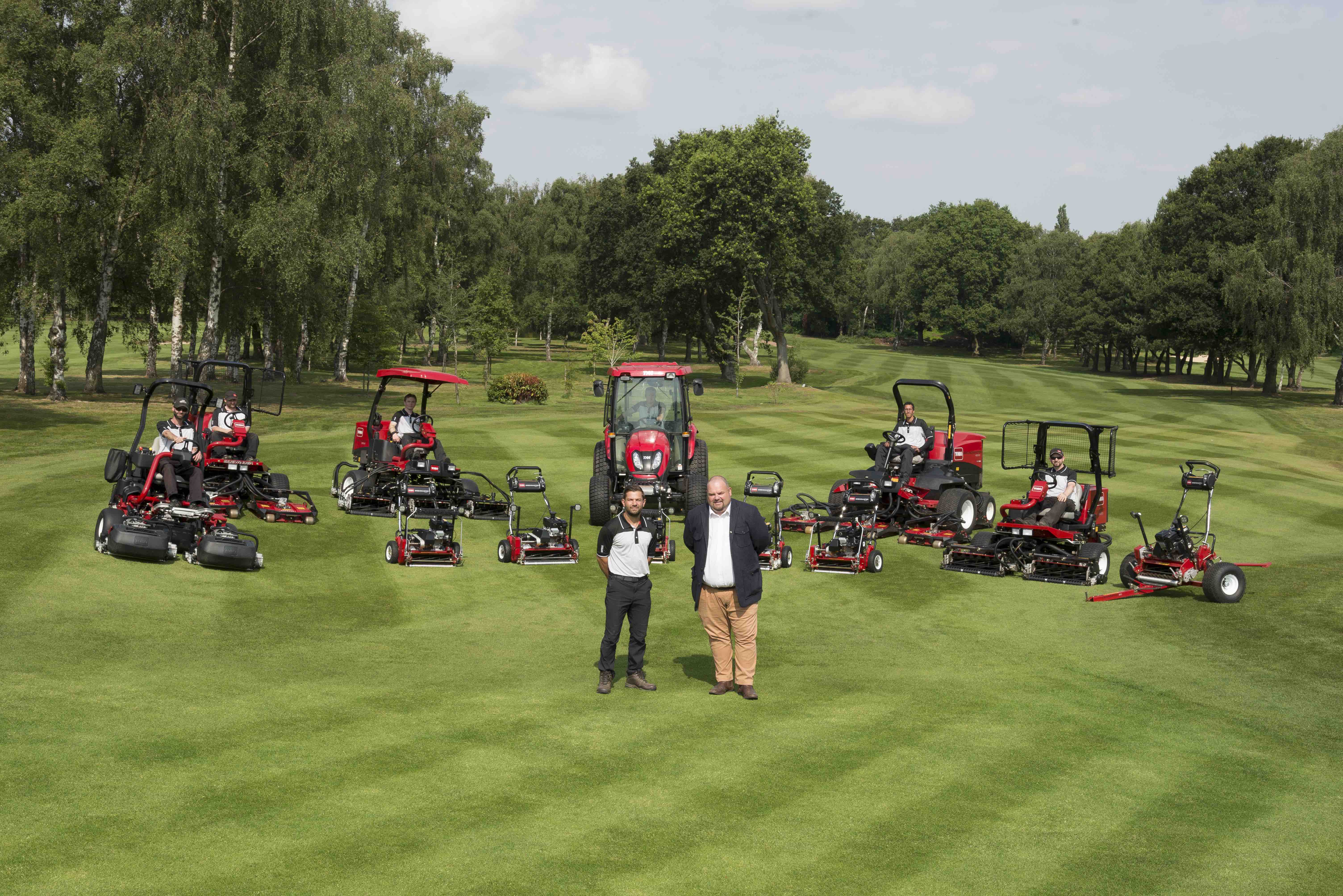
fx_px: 1717
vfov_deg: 29.3
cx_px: 672
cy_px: 448
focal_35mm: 46
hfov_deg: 42.7
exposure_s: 1/200
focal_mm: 46
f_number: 11
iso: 200
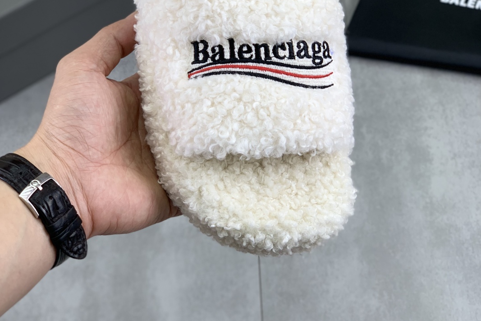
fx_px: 975
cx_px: 240
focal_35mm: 73
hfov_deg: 27.7
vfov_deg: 18.6
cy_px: 84
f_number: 2.4
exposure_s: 1/123
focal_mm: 6
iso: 16
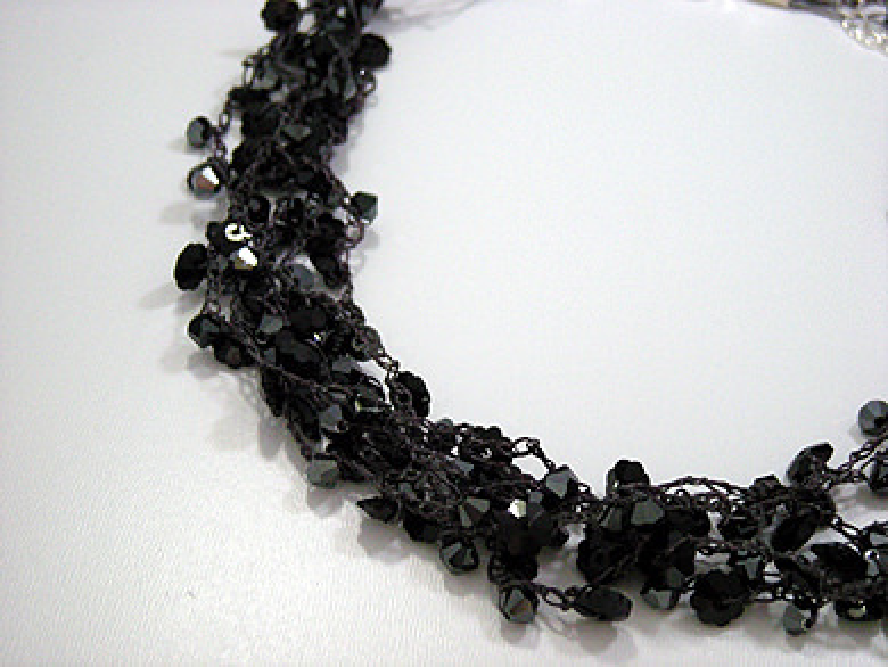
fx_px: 1951
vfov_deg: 19.4
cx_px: 444
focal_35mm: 76
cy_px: 334
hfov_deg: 25.6
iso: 386
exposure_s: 1/52.3
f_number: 3.9
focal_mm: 12.3
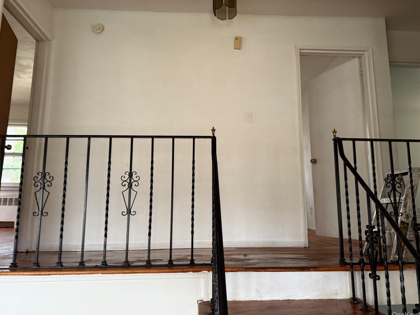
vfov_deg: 54.9
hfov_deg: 69.4
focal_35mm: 25
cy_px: 156
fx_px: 303
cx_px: 217
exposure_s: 1/60
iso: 250
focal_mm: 6.76
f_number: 1.78
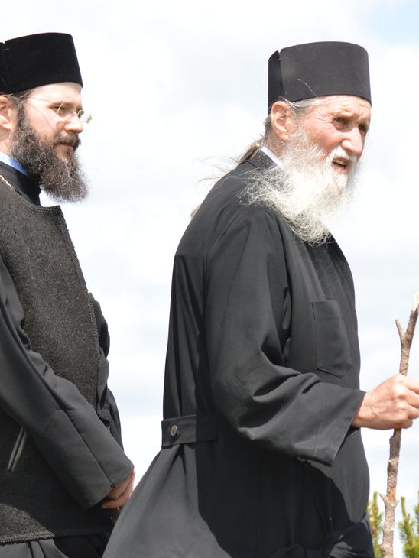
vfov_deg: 9.1
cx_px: 235
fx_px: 3516
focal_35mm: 218
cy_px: 443
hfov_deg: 6.8
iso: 100
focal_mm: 68
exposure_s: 1/200
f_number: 5.6
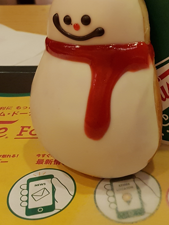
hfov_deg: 25.5
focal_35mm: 56
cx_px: 144
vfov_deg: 31.7
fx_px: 365
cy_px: -1
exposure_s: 1/33
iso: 250
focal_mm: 4.2
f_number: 1.7
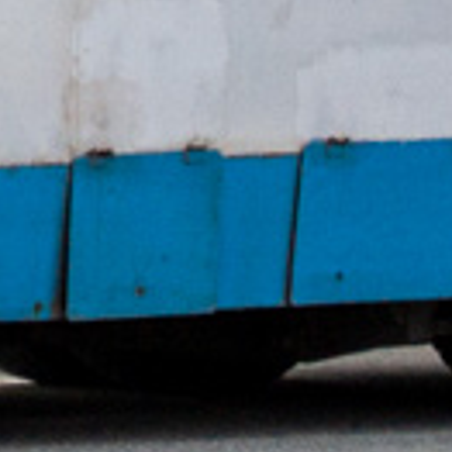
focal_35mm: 805
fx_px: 11890
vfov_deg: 2.2
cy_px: -932
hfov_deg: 2.2
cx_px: -480
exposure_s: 1/250
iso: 100
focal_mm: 55
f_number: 5.6
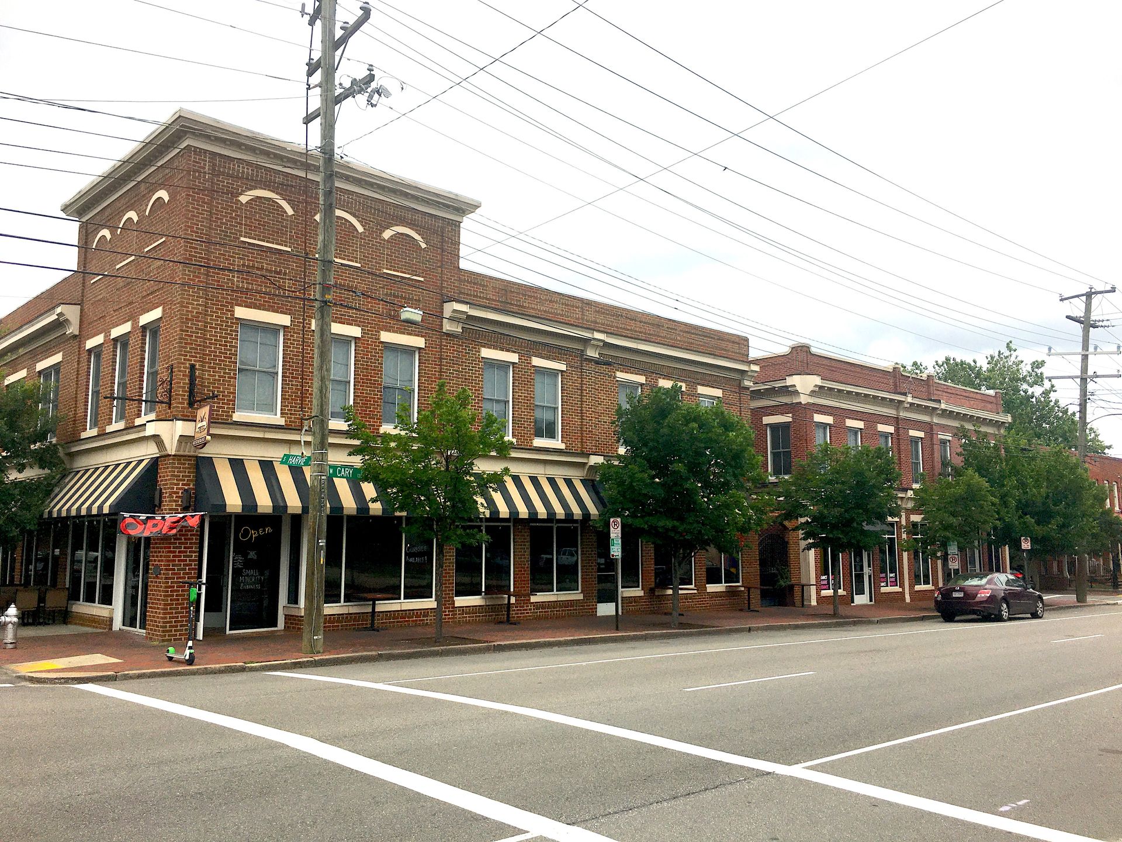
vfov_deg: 48.2
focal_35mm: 29
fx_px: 940
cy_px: 421
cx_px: 561
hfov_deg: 61.7
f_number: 2.2
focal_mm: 4.15
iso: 25
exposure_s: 1/1748
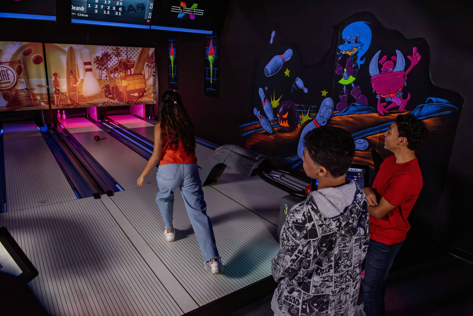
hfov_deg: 73.7
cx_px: 236
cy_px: 158
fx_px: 315
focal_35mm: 24
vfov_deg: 53.2
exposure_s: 1/200
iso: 3200
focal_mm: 24
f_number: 6.3
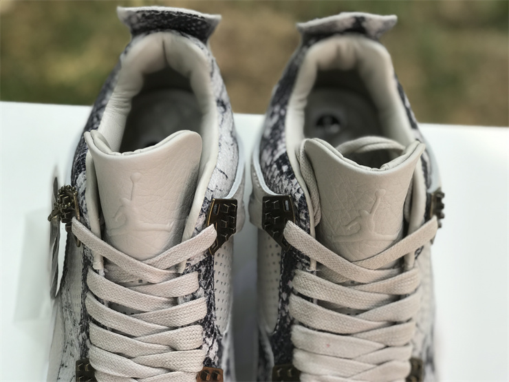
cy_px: 191
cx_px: 254
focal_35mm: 57
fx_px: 838
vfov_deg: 25.7
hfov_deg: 33.8
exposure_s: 1/167
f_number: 2.8
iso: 20
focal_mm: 6.6
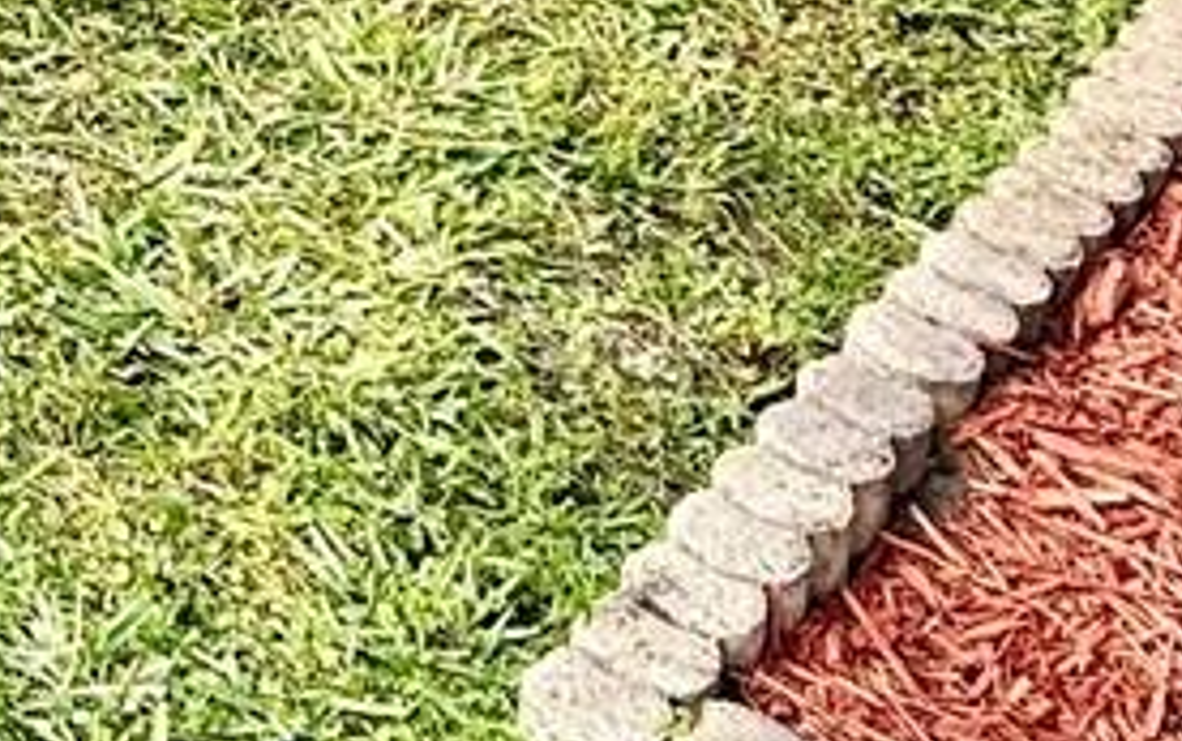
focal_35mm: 86
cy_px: -775
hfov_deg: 19.4
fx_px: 2773
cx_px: -818
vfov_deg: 13.0
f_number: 2.2
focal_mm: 2.22
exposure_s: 1/282
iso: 50
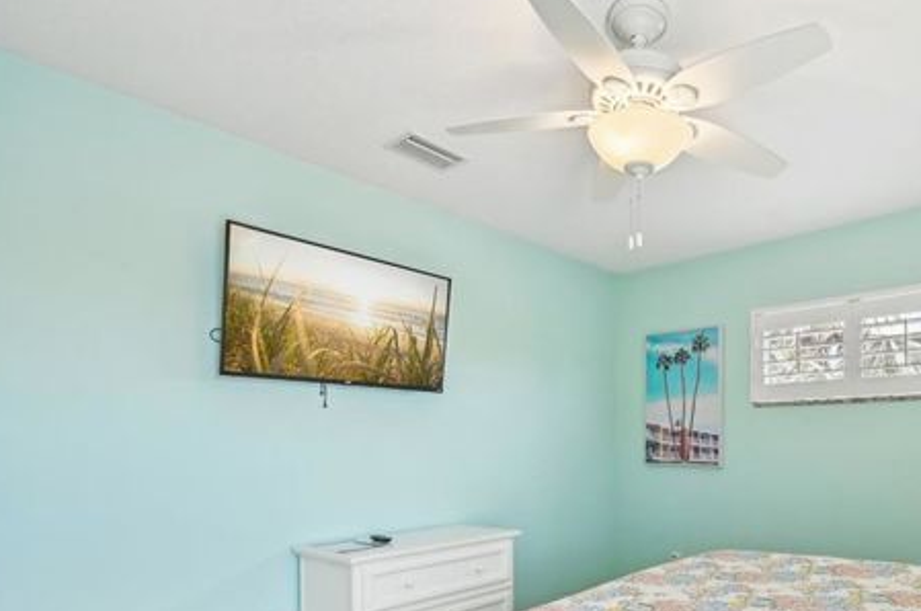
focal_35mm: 22
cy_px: 447
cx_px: 631
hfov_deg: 75.6
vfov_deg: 54.8
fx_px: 562
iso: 400
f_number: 8
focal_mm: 14
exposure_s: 1/80
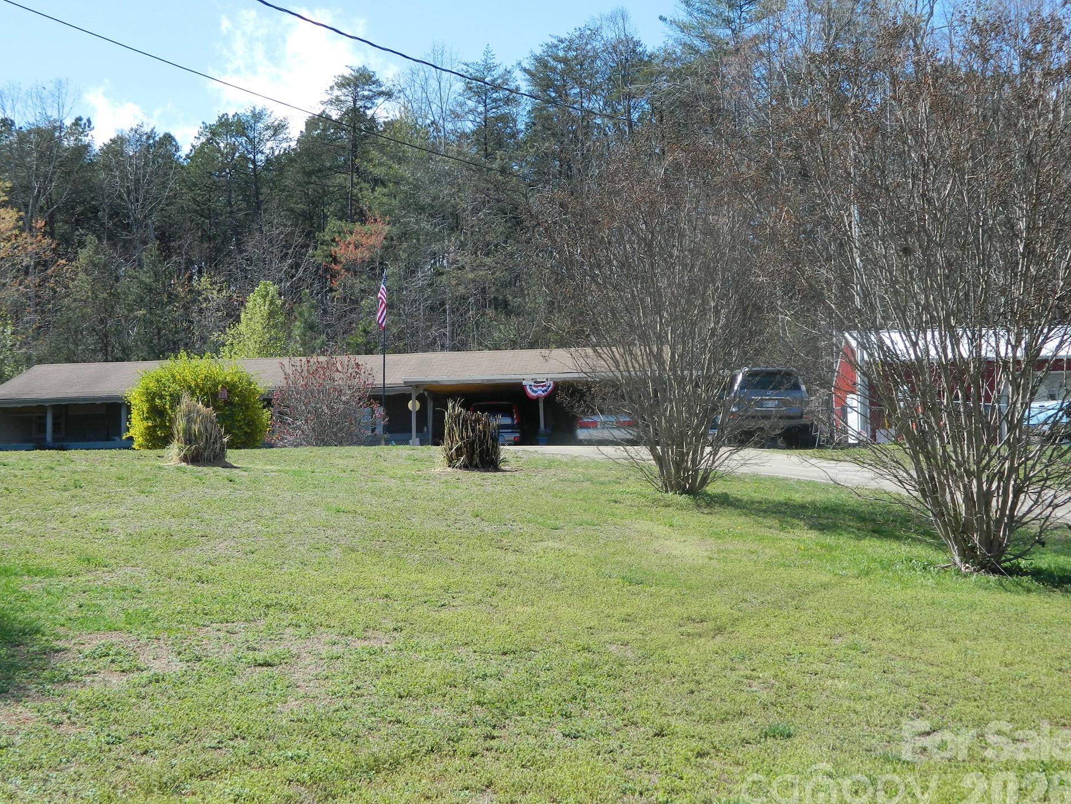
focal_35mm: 51
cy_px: 396
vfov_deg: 28.6
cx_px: 502
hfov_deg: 37.5
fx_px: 1578
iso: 80
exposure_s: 1/400
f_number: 3.6
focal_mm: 8.4
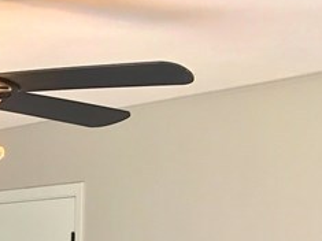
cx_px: -175
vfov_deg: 11.3
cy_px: 429
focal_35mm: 122
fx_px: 1134
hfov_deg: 14.9
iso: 25
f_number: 1.8
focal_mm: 3.99
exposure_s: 1/40
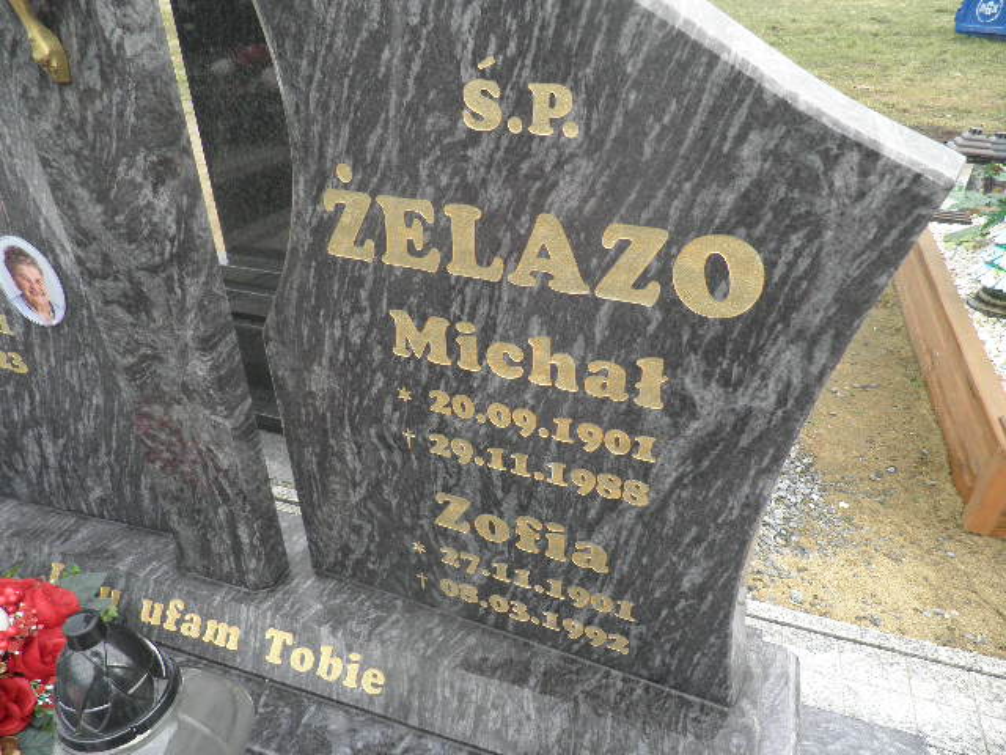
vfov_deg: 56.8
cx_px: 503
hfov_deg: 71.6
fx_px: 697
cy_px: 378
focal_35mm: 24
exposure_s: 1/80
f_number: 3.3
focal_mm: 4.3
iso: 64
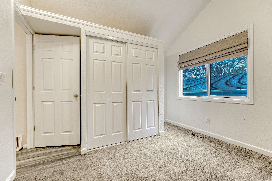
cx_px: 136
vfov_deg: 81.2
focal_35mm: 14
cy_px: 90
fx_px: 106
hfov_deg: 104.3
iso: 800
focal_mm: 14
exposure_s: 1/4
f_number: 7.1
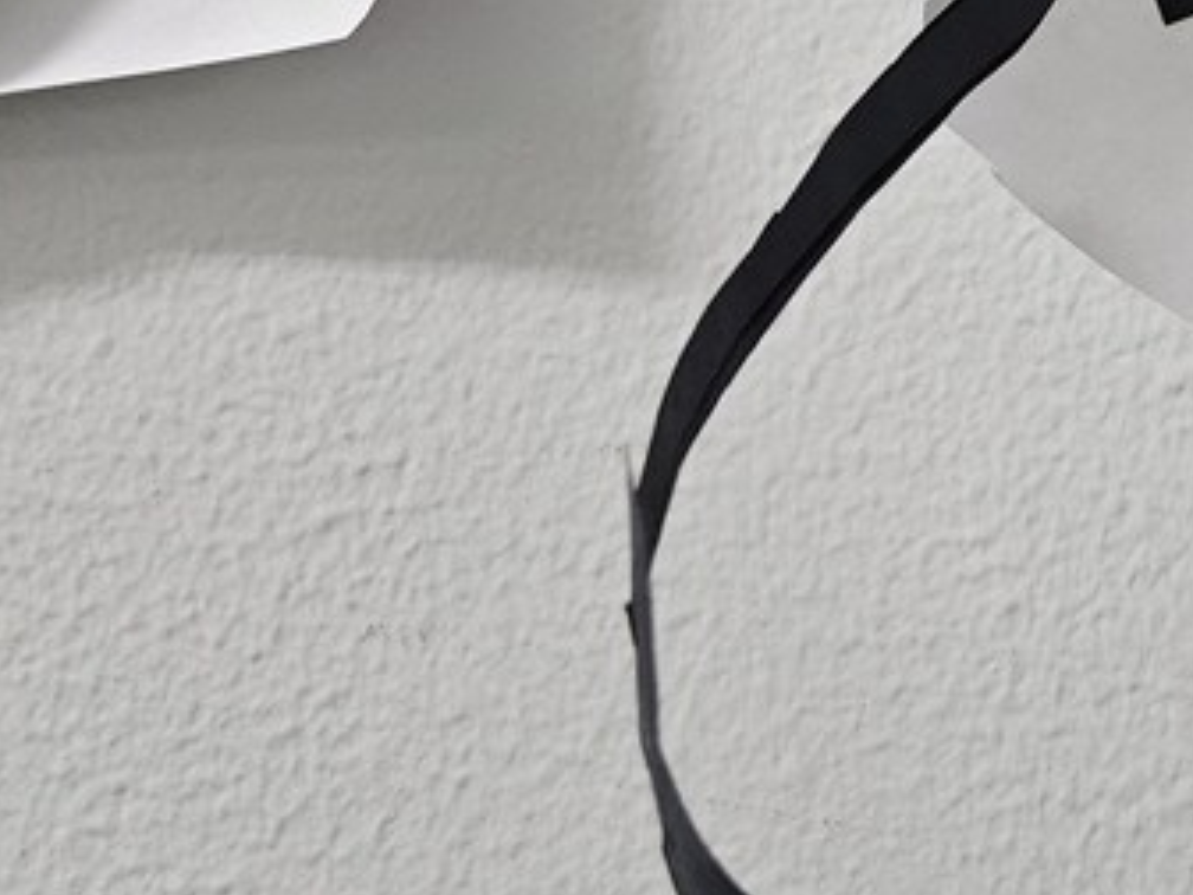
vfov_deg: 20.0
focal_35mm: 70
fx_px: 2412
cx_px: 1445
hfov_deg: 25.0
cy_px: -121
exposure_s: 1/120
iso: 1000
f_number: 1.8
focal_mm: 5.4
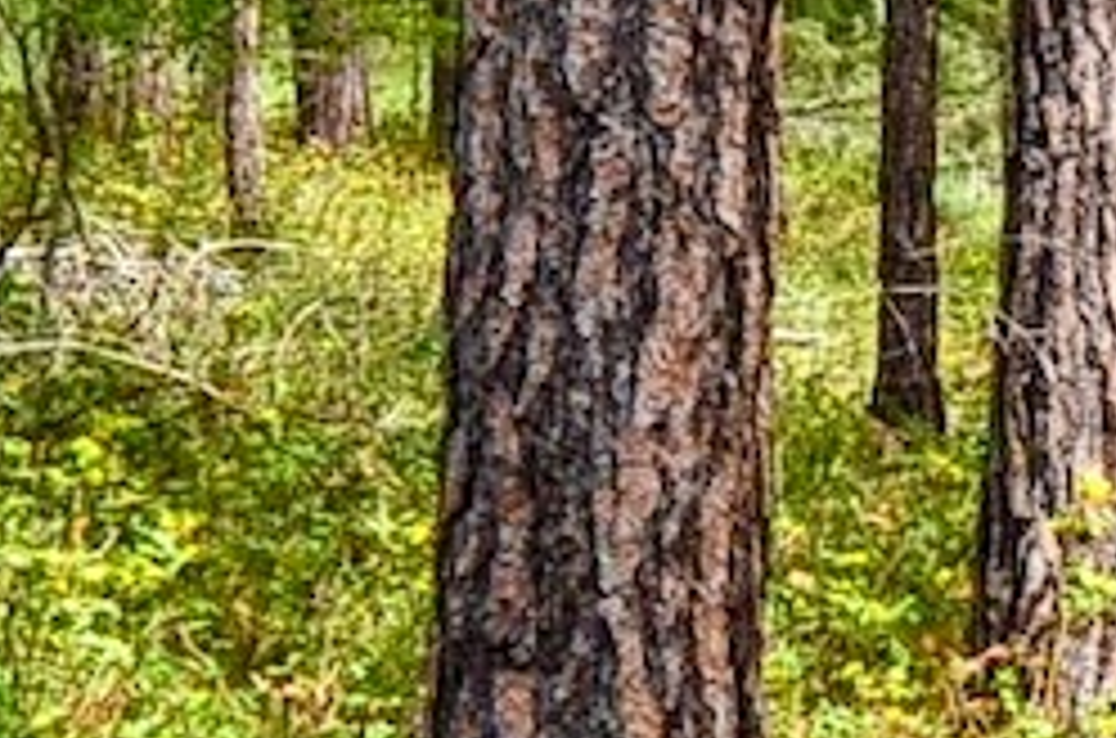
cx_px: 940
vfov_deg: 10.7
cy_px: 432
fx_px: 3954
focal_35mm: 128
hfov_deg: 15.9
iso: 400
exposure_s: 1/250
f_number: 10
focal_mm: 11
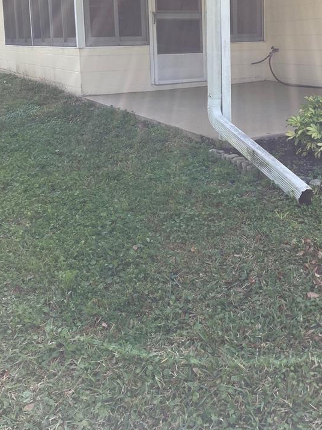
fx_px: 583
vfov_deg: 39.5
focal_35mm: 47
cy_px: 118
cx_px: 219
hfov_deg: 30.6
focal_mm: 3.99
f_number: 1.8
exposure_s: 1/738
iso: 20
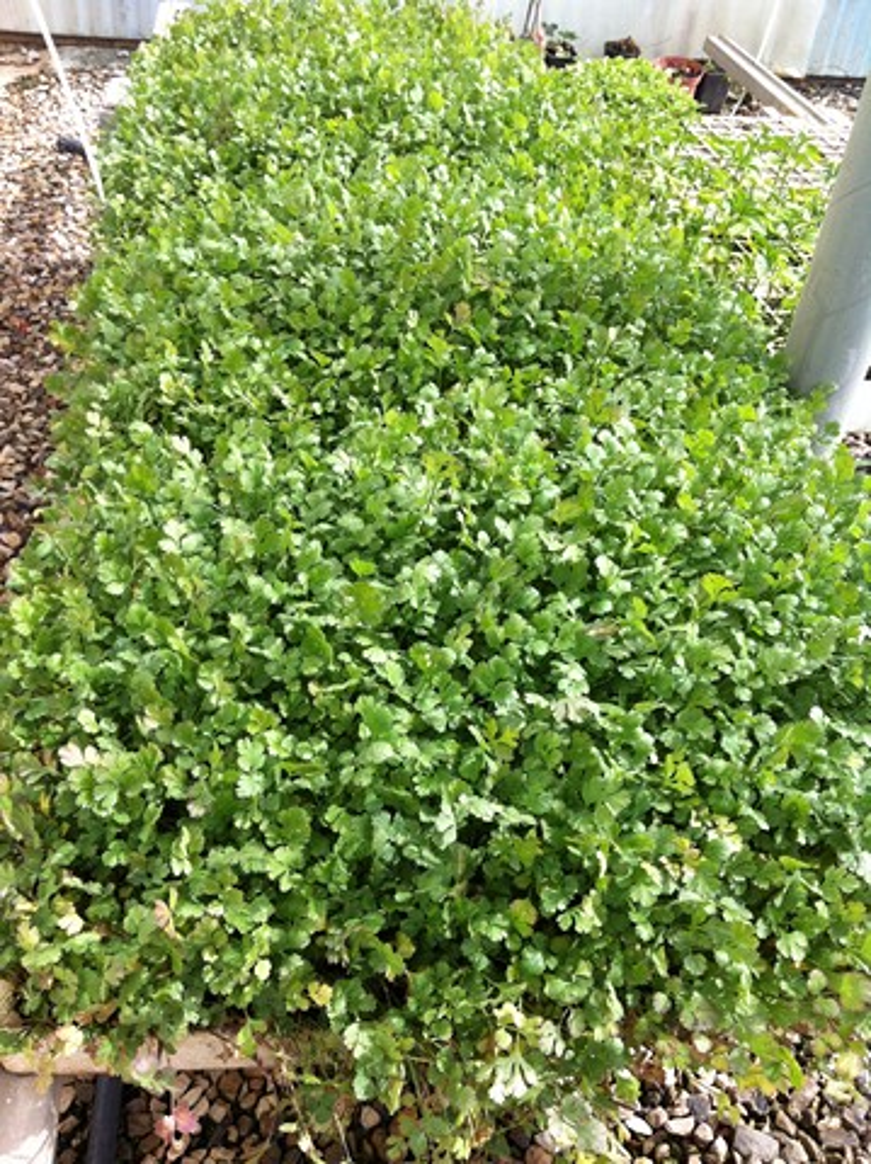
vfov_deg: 52.7
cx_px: 436
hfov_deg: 40.6
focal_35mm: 35
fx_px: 1176
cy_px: 582
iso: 80
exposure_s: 1/736
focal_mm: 3.85
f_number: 2.8
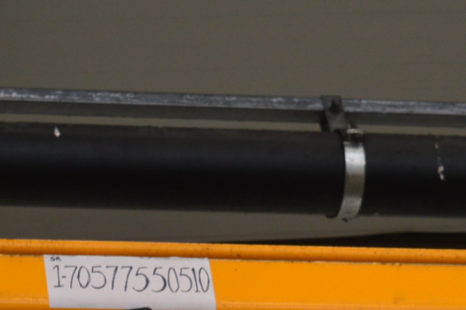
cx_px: 135
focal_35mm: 284
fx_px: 3670
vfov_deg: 4.8
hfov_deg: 7.3
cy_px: 526
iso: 400
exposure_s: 1/80
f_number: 8
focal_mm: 55
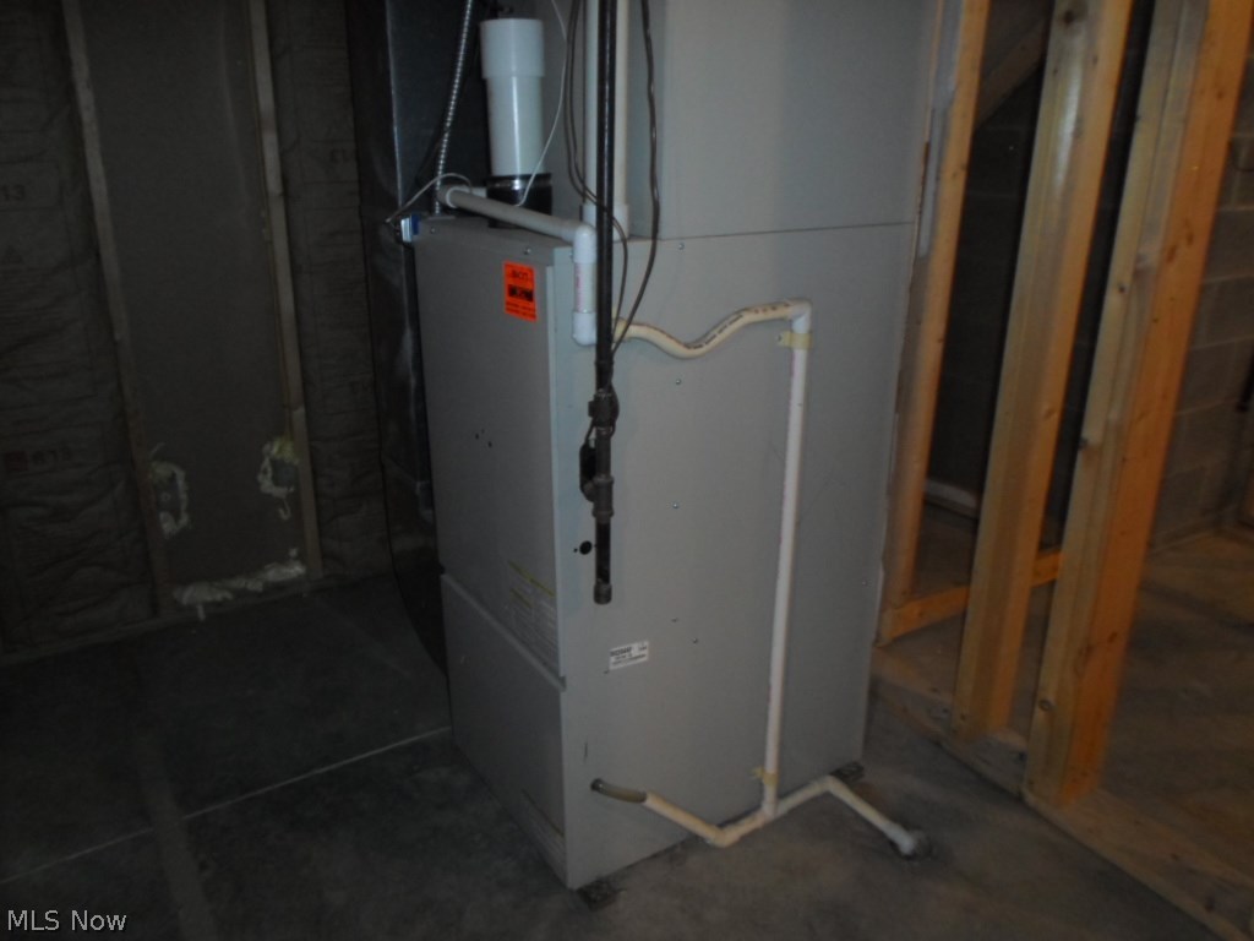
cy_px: 470
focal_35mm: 25
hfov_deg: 69.4
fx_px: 906
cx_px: 627
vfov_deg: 54.9
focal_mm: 4.5
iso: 400
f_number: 2.5
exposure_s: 1/8
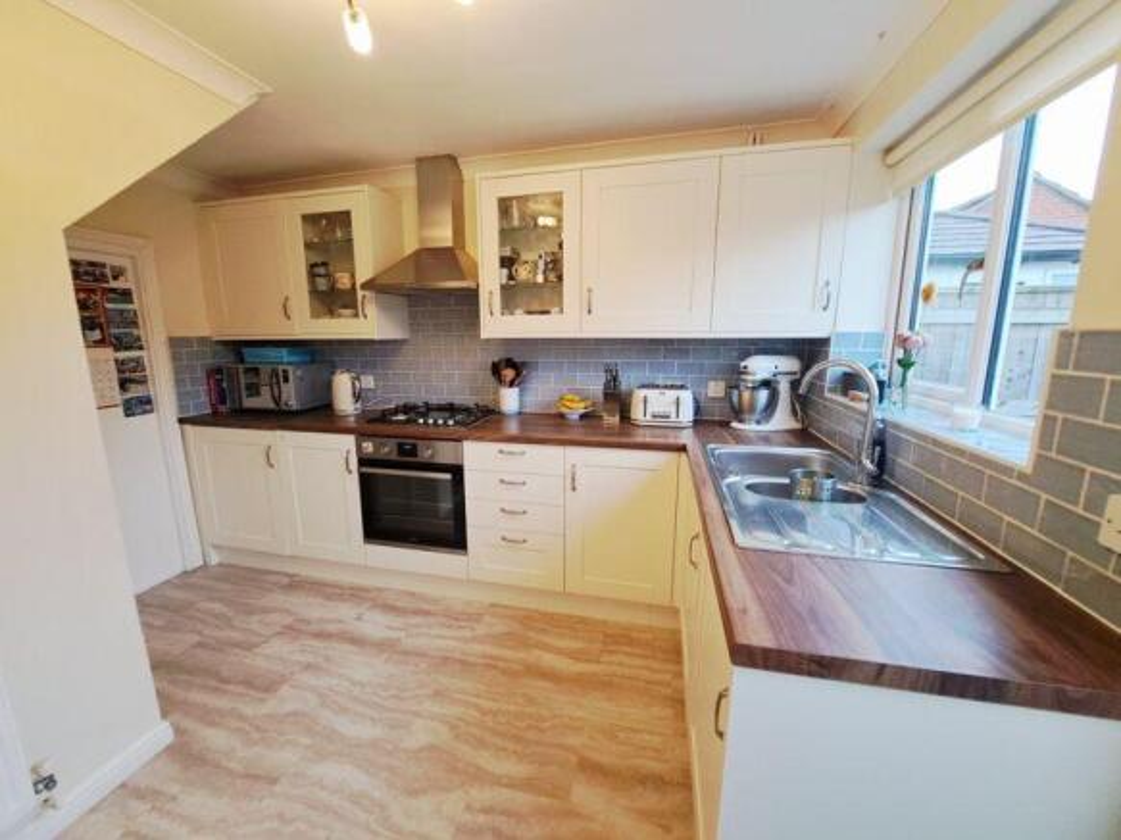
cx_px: 560
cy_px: 420
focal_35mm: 13
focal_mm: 1.74
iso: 100
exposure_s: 1/50
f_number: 2.2
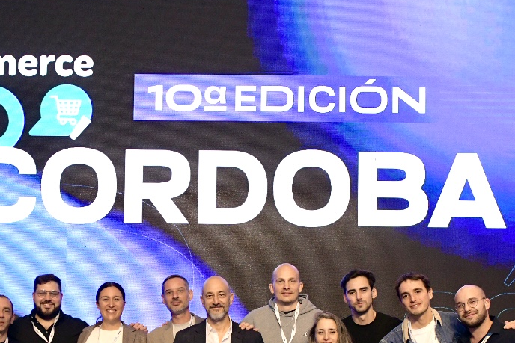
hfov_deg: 27.5
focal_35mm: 73
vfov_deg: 18.2
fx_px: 1044
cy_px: 347
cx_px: 163
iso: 2500
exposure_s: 1/160
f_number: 4
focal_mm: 31
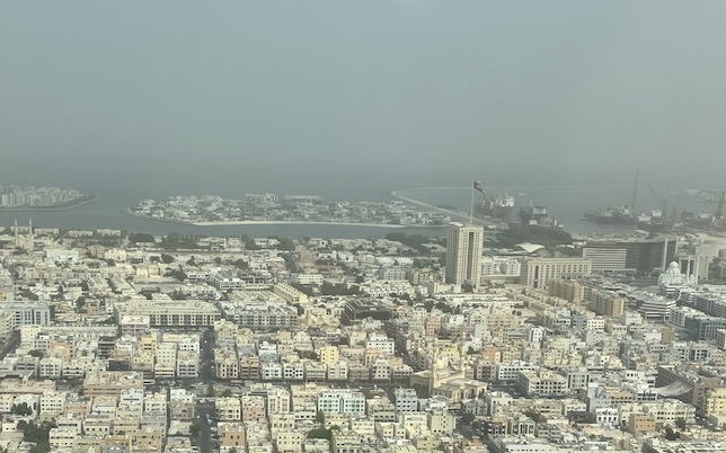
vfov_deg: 21.4
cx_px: 299
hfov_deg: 34.5
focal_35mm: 59
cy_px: 423
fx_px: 1167
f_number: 1.8
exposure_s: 1/783
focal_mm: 3.99
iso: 32
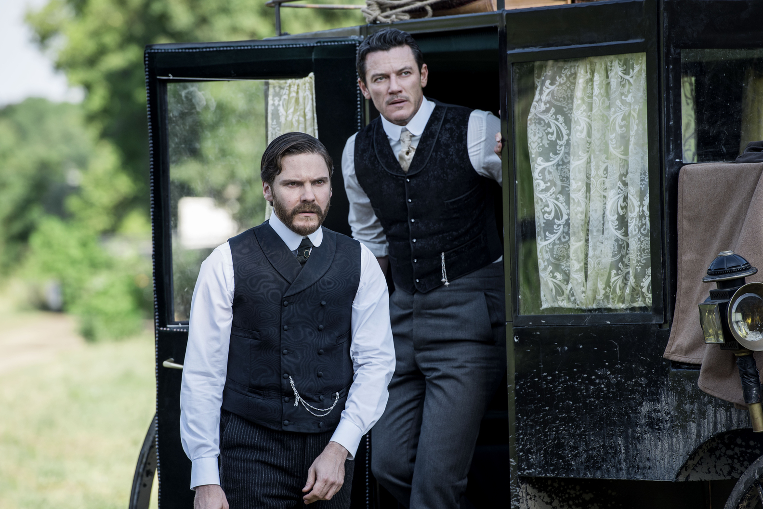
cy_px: 254
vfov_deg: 6.9
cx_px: 382
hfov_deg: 10.3
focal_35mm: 200
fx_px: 4240
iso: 200
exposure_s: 1/400
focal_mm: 200
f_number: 4
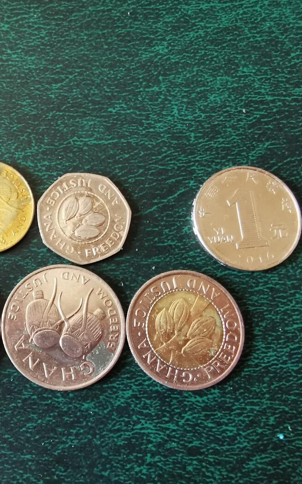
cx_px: 75
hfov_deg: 33.7
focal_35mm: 37
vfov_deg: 52.7
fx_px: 487
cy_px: 242
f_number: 2.2
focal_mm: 2.35
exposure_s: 1/33.3
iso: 250
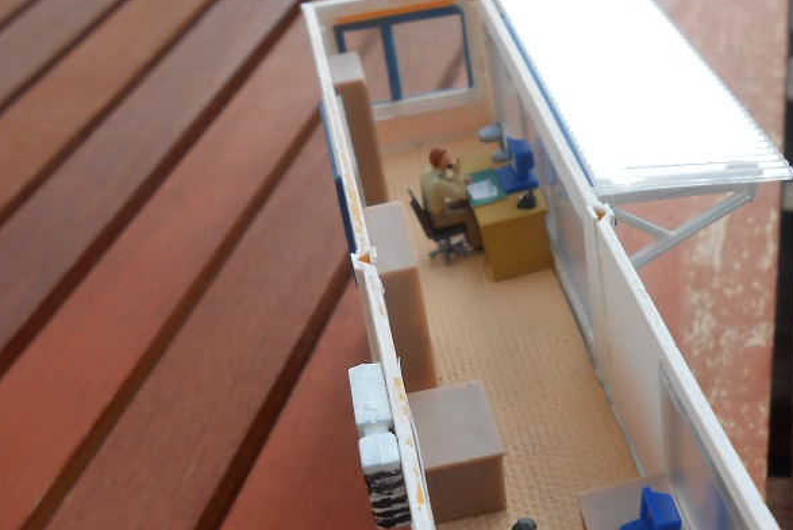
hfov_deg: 39.5
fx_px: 1080
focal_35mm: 49
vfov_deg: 27.3
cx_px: 567
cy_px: 383
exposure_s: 1/160
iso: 80
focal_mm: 5.3
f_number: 3.8
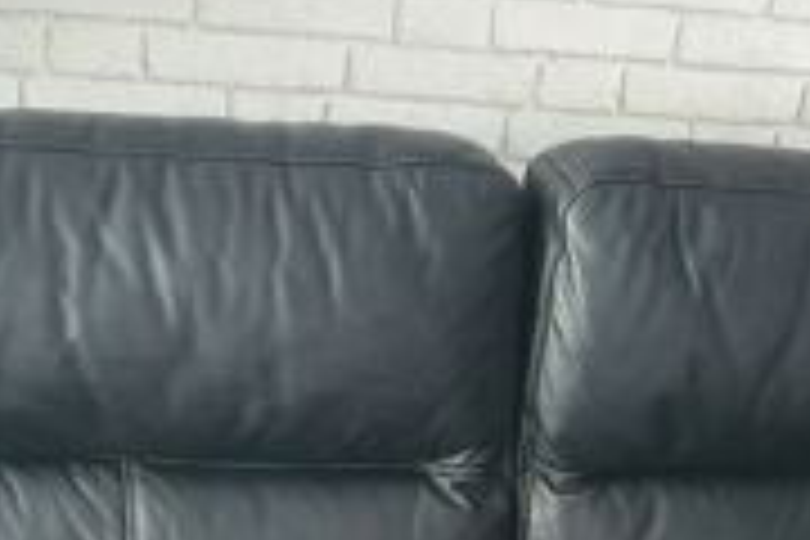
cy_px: 747
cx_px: 450
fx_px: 1620
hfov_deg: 28.1
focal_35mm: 72
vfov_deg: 17.5
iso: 500
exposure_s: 1/20
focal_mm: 4.32
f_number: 1.5
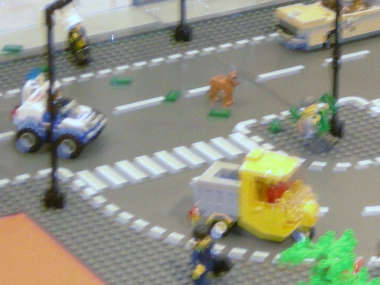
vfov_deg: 7.2
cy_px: -34
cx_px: 519
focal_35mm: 204
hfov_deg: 9.5
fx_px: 2239
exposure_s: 1/10.7
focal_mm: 13.7
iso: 200
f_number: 3.5
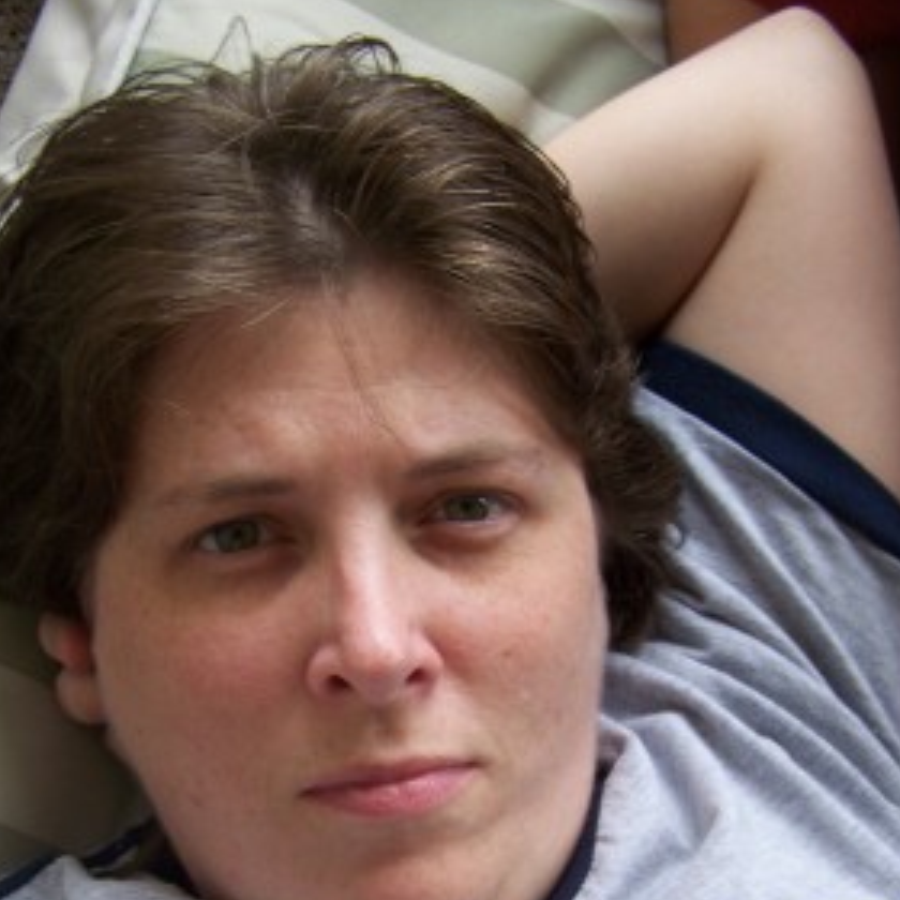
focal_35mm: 54
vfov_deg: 31.1
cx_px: 423
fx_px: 1588
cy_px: 681
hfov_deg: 31.6
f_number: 2.8
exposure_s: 1/100
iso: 64
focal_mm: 6.3
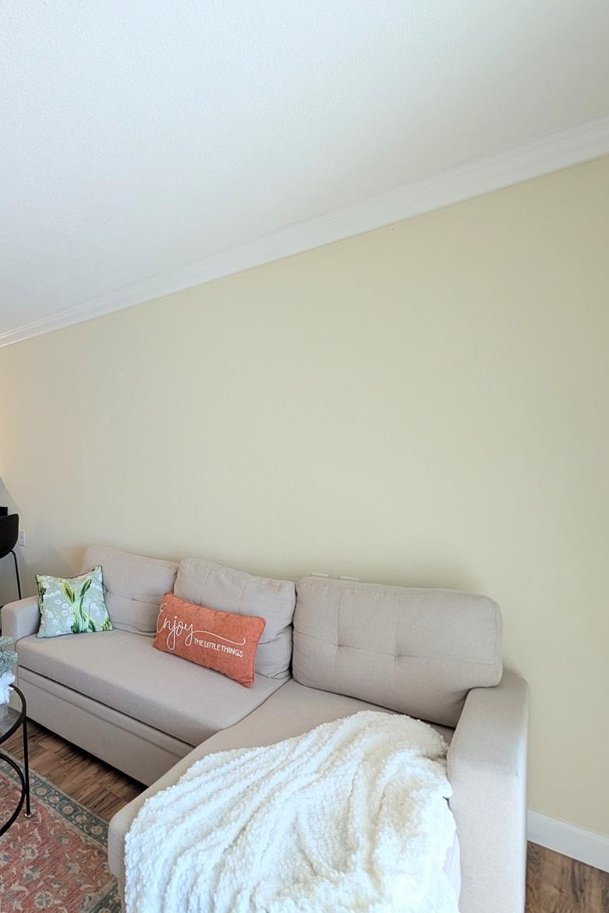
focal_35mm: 17
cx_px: 90
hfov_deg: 62.1
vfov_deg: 93.3
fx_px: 431
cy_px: 460
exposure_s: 1/60
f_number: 1.7
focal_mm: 2.02
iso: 66
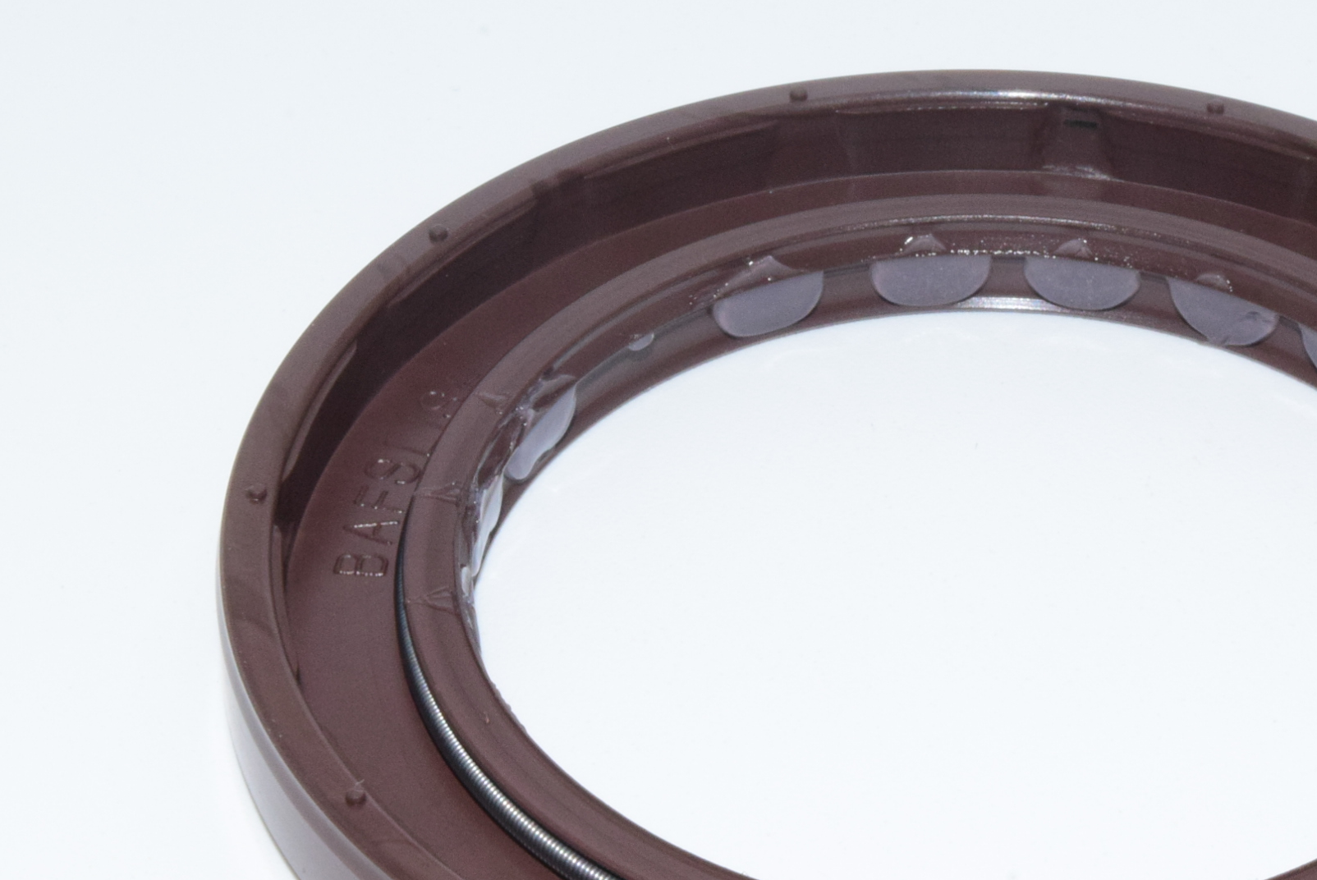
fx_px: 5635
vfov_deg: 8.9
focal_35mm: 154
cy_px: 640
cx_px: 1090
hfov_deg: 13.3
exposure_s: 1/60
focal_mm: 55
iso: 1600
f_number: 36
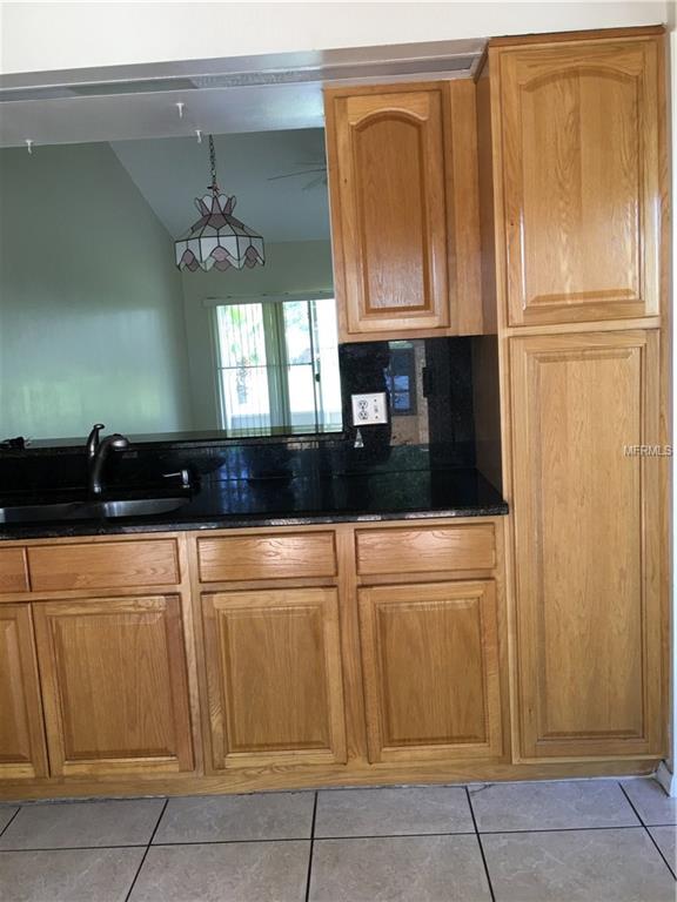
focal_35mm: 29
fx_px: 756
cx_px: 338
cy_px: 451
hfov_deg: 48.2
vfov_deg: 61.7
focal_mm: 4.15
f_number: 2.2
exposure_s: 1/15
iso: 25
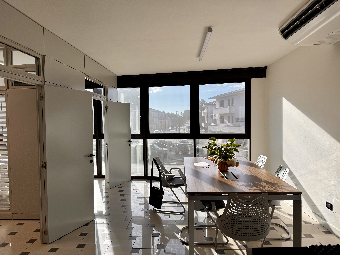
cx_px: 170
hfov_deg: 71.6
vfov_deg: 56.8
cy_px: 128
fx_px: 236
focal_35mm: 24
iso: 100
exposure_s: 1/765
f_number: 1.78
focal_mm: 6.76
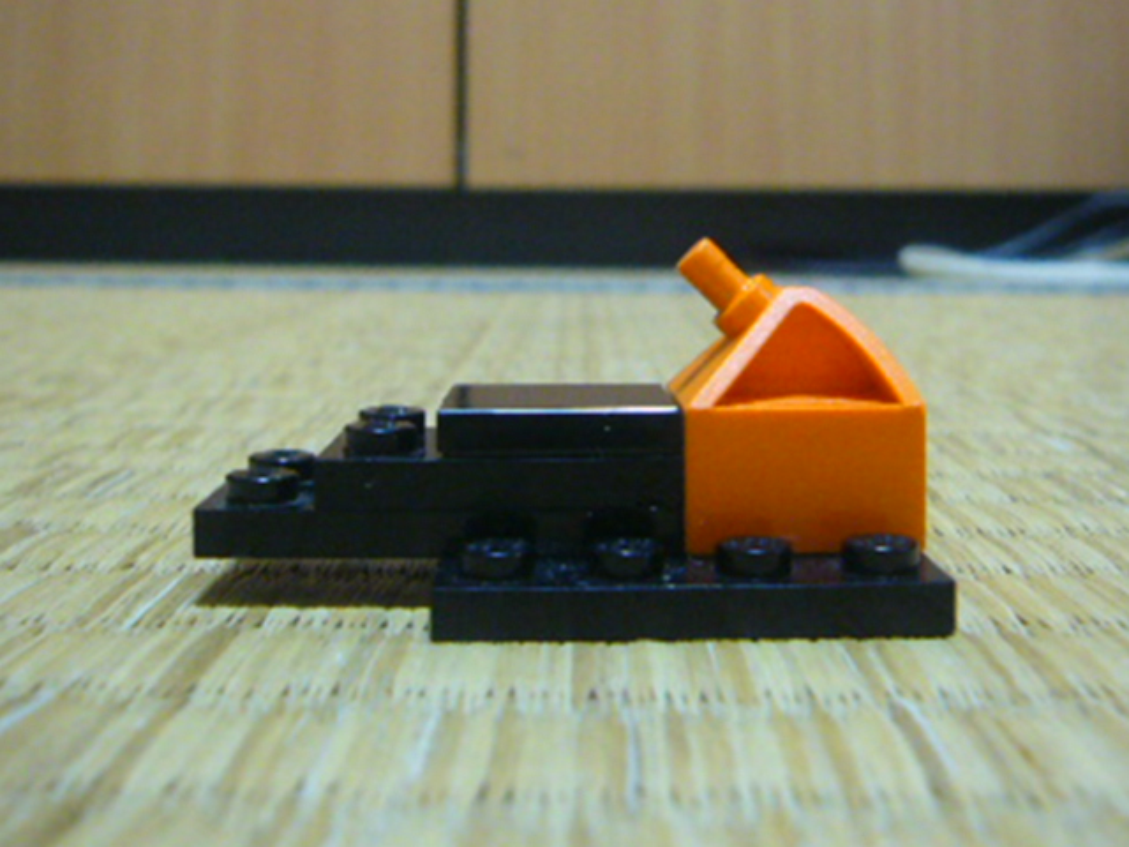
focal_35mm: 28
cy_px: 424
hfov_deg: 63.4
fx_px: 913
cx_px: 564
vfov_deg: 49.7
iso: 200
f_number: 2.8
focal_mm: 4.6
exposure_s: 1/8
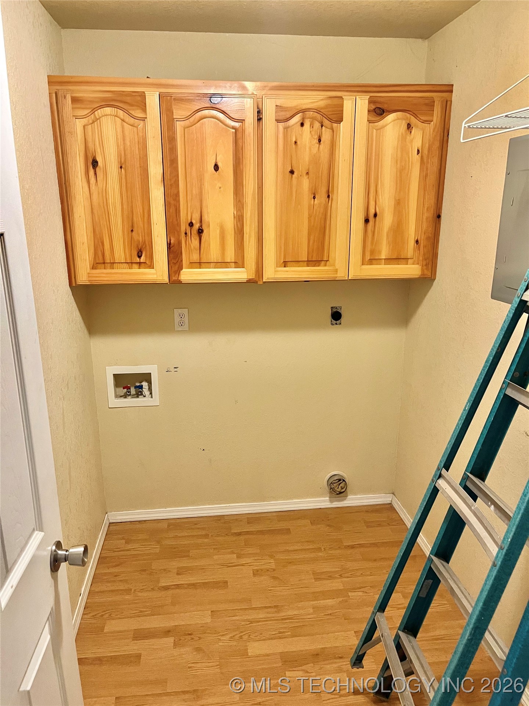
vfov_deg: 67.3
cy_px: 353
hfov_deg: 53.1
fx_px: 530
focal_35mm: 26
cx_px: 264
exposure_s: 1/60
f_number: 1.6
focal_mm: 5.1
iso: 400
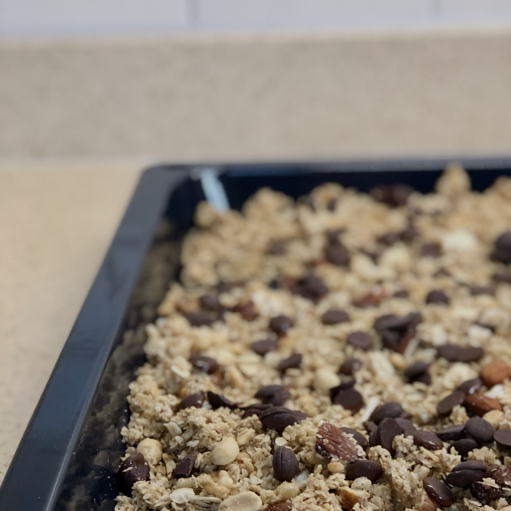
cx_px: 320
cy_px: 388
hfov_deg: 20.4
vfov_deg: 20.2
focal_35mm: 85
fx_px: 1420
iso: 100
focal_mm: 6.6
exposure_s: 1/33
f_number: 2.8
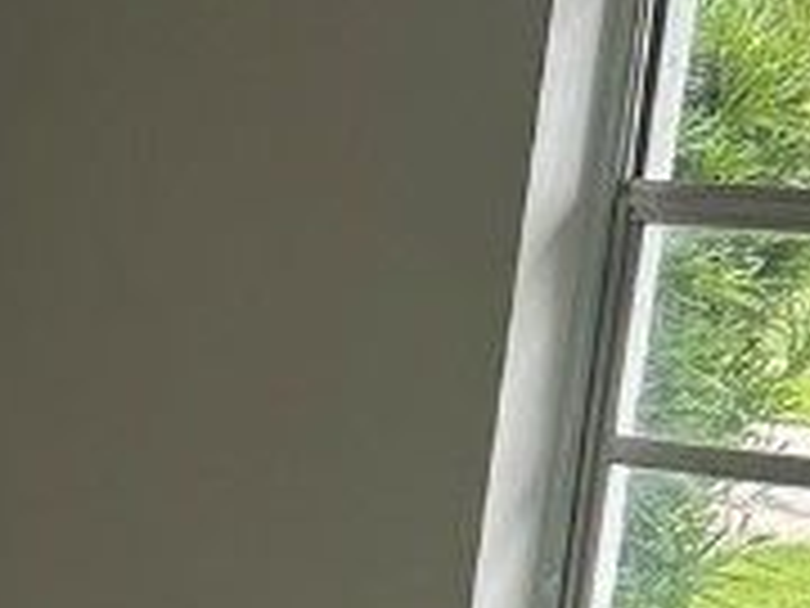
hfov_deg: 11.9
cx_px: -810
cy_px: 1027
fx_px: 3463
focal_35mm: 148
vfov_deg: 9.6
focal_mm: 5.7
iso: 40
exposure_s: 1/255
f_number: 1.5
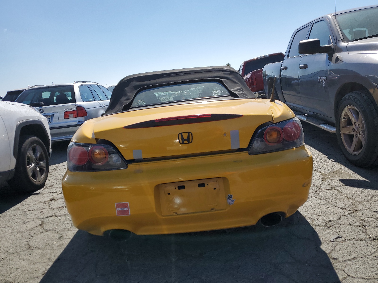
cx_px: 189
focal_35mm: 26
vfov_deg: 53.1
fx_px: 284
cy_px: 142
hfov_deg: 67.3
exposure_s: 1/5000
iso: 50
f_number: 1.5
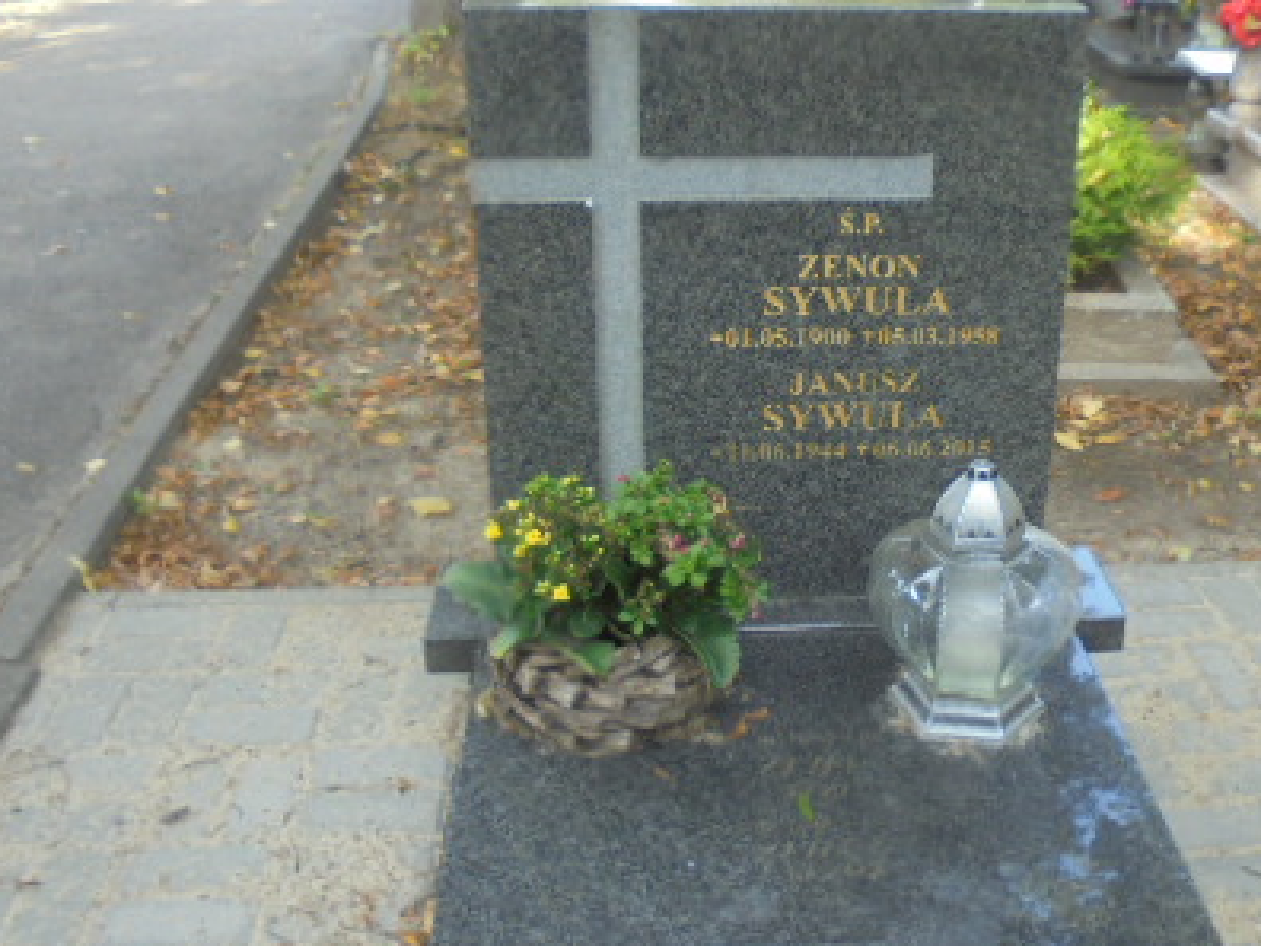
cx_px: 796
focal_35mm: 42
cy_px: 382
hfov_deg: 44.4
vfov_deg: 34.2
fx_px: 1530
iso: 100
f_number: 3.5
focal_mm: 4.6
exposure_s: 1/80
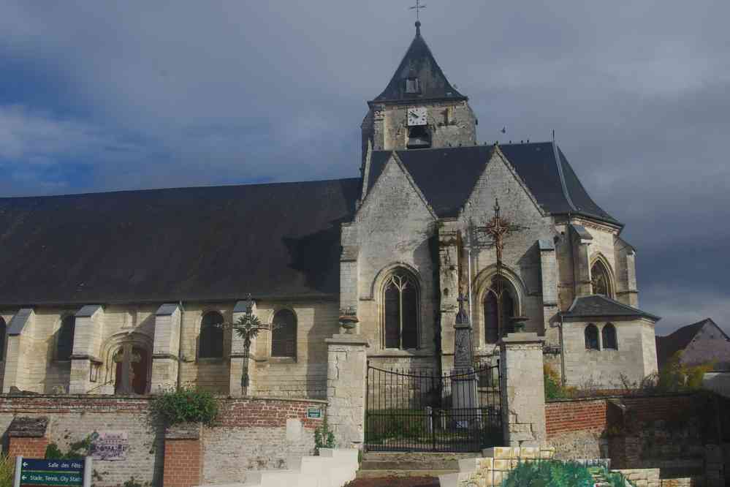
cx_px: 365
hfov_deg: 53.1
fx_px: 730
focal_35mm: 36
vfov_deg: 36.9
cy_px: 244
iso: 200
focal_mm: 24
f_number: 11
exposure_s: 1/125
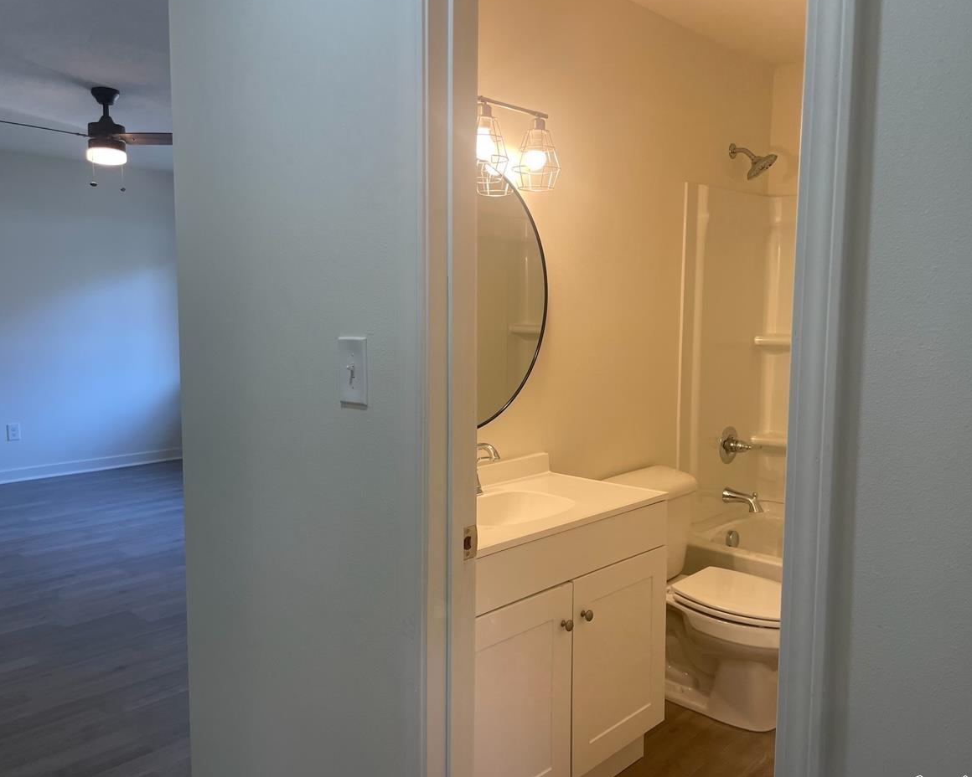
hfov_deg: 62.2
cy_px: 390
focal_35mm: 28
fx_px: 805
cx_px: 481
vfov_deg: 51.5
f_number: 1.6
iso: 80
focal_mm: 4.2
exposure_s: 1/120
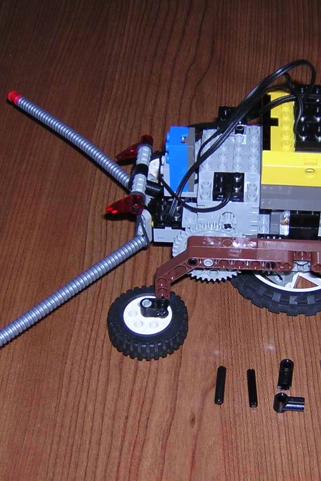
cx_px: 238
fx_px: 949
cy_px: 240
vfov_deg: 28.5
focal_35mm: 71
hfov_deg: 19.1
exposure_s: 1/60.1
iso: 100
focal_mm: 6.6
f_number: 3.1
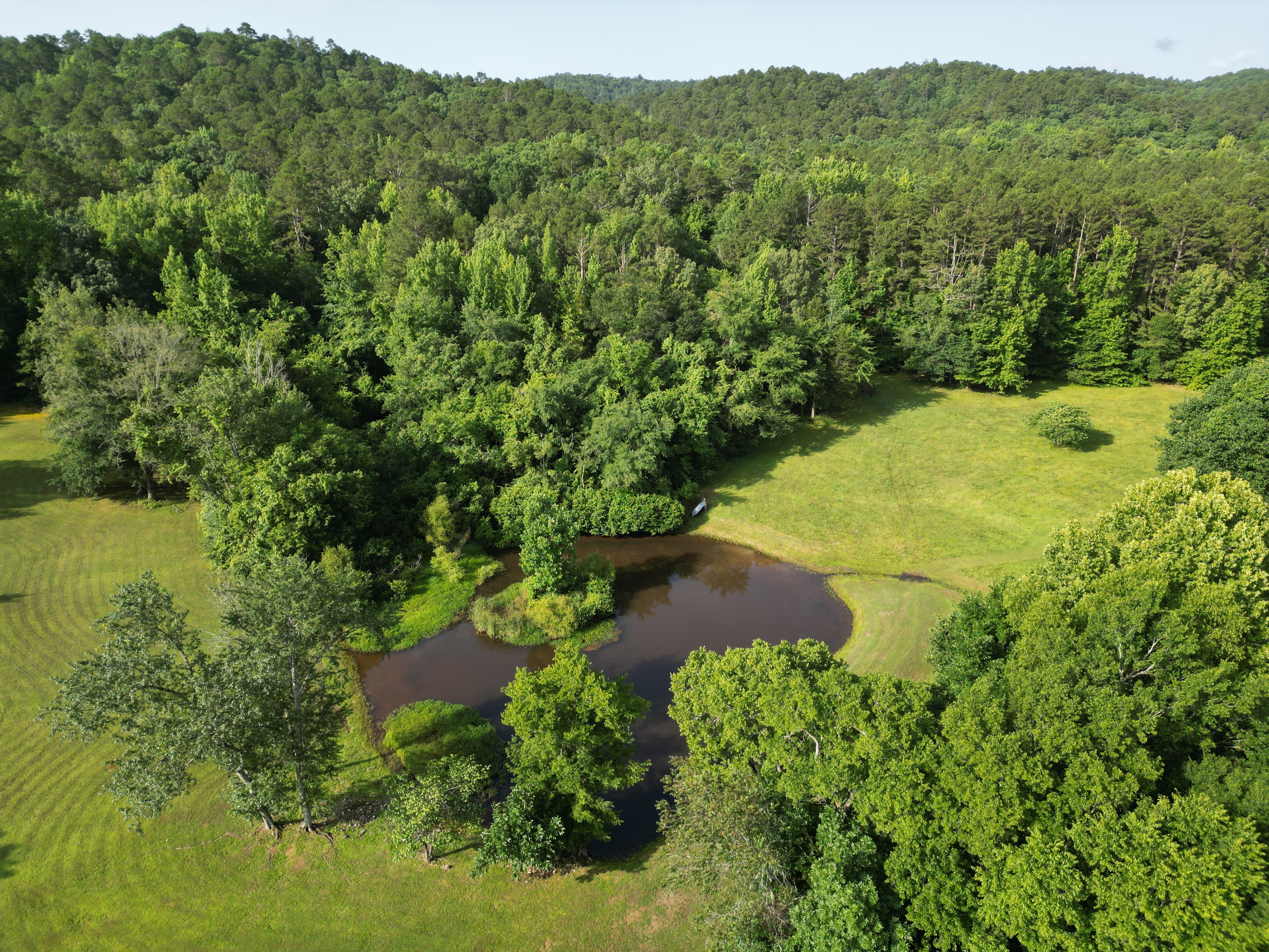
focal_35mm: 24
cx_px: 634
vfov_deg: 56.8
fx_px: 880
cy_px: 476
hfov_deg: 71.6
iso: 160
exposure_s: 1/1600
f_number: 1.7
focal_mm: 6.72
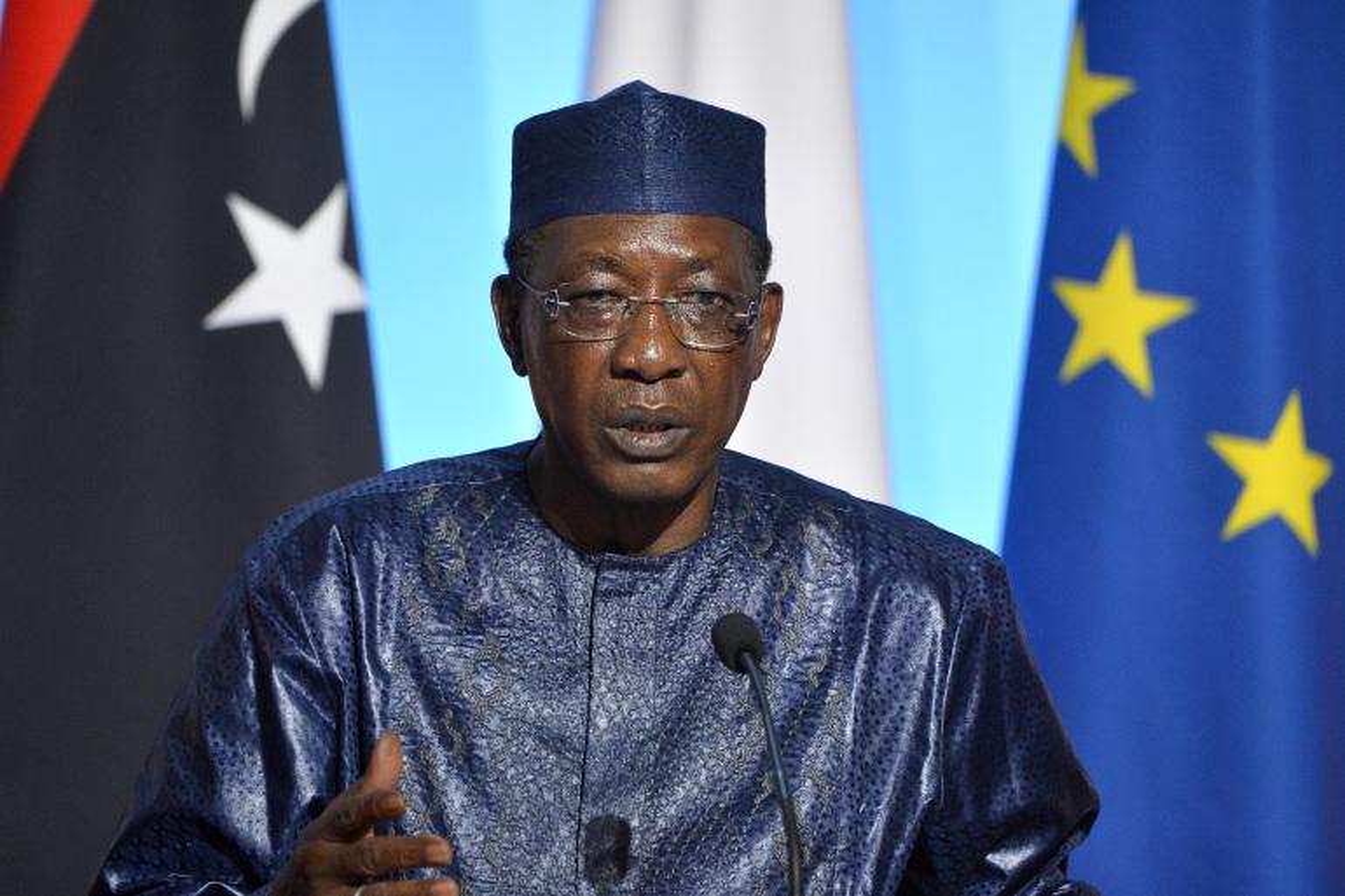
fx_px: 14940
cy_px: 448
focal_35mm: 400
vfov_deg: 3.4
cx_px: 672
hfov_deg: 5.2
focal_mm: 400
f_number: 5.6
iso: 4000
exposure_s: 1/320
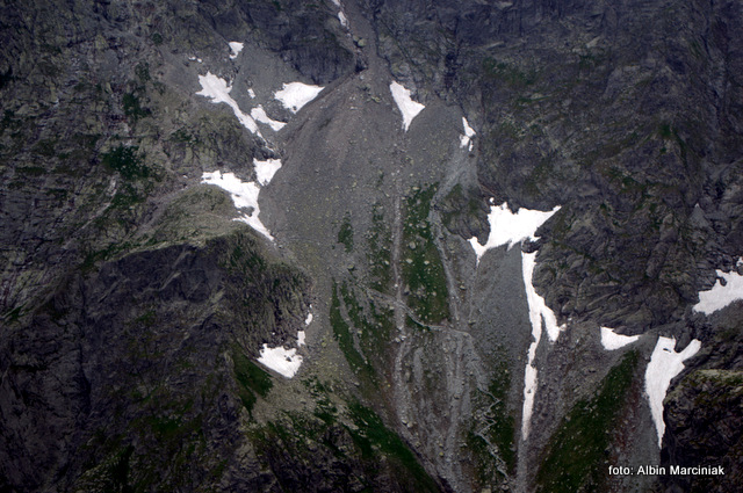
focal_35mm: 82
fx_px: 1701
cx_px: 372
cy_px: 246
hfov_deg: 24.6
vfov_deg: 16.5
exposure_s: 1/125
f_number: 5.6
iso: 100
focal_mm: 55
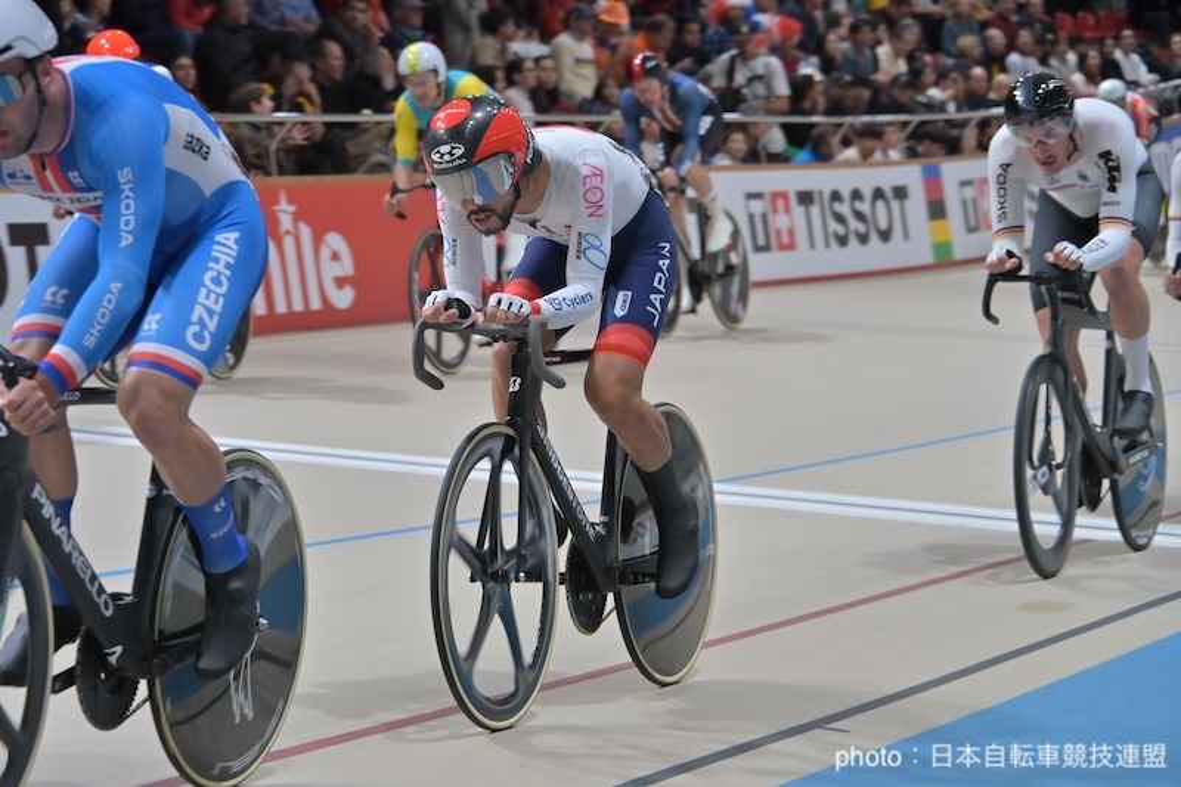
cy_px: 394
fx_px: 4264
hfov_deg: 15.8
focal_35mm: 130
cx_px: 590
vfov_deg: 10.5
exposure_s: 1/500
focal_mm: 130
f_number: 8
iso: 1600
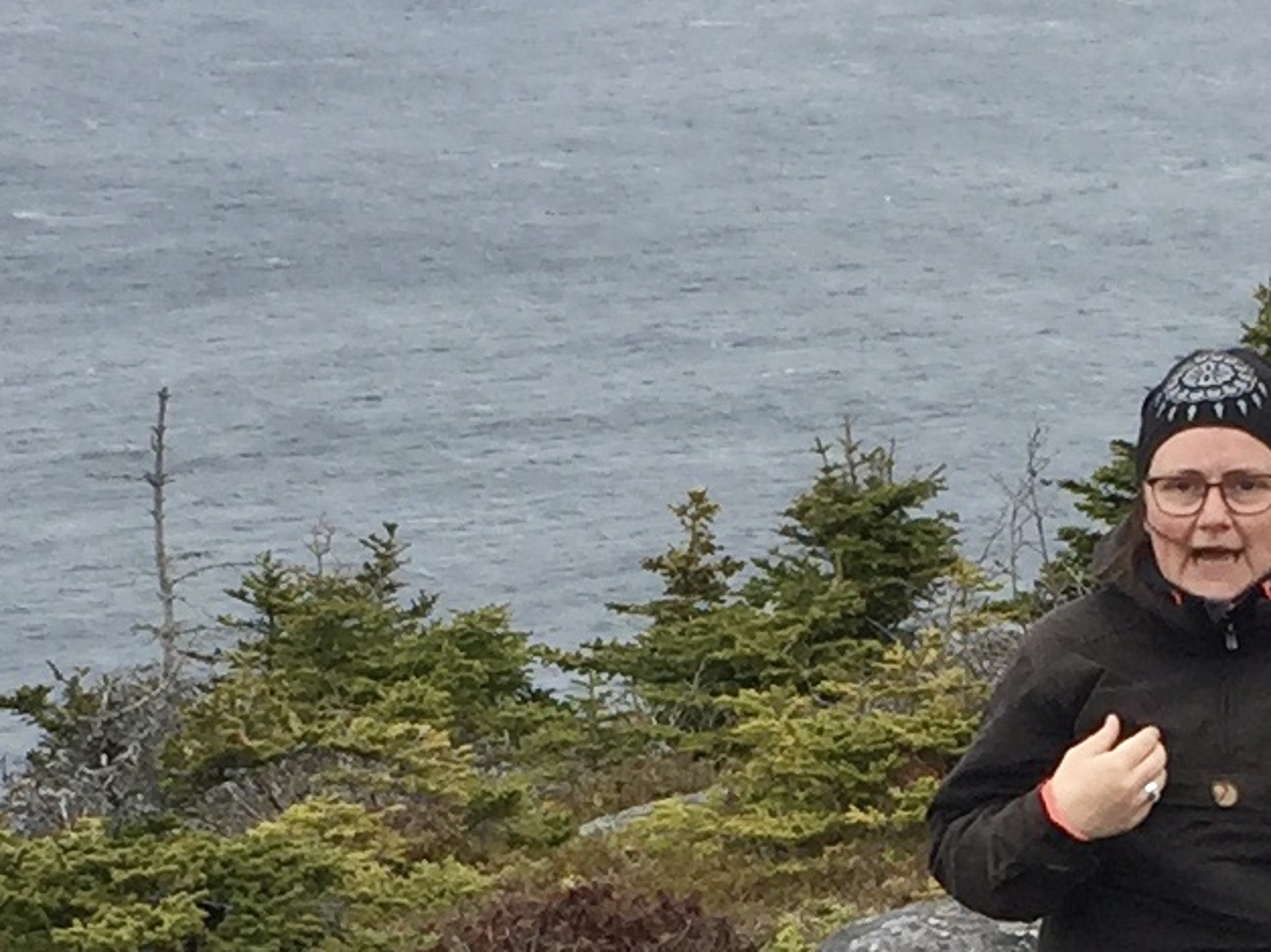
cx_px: 845
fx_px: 5543
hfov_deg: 13.1
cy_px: 1195
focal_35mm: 151
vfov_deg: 9.7
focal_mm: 4.15
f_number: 2.2
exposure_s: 1/416
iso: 32
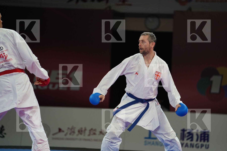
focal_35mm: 200
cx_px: 114
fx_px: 1261
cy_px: 76
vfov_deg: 6.9
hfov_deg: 10.3
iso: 1600
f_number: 2.8
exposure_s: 1/1000
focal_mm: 200
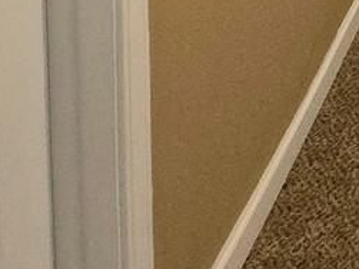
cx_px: 772
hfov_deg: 16.3
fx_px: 860
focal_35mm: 83
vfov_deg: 12.7
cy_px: -415
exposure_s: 1/60
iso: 1000
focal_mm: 2.2
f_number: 2.2
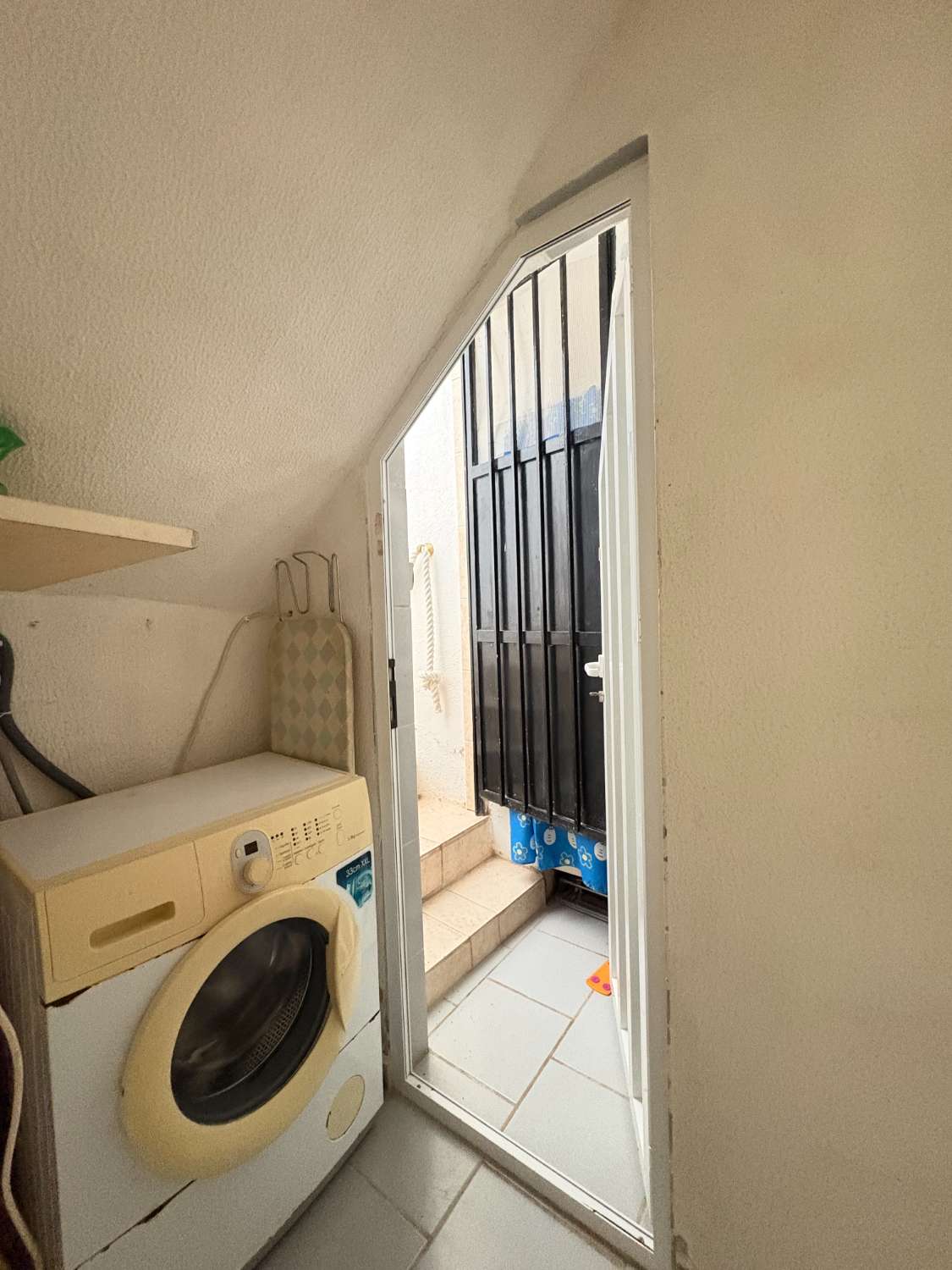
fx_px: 513
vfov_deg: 102.1
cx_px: 476
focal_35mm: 14
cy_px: 635
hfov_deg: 85.7
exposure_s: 1/55
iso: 1000
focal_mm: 2.22
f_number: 2.2
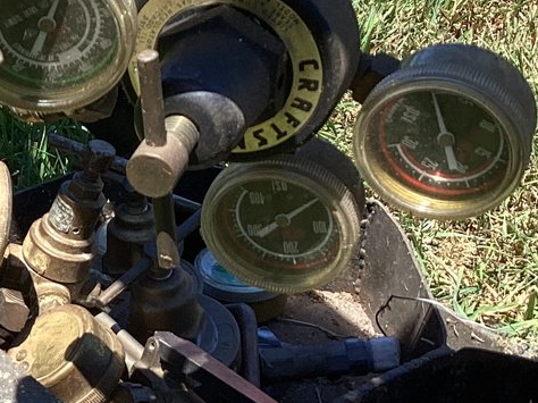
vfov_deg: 14.9
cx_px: -157
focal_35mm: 99
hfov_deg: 18.5
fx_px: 1538
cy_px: 250
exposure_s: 1/482
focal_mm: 3.3
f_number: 2.4
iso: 25
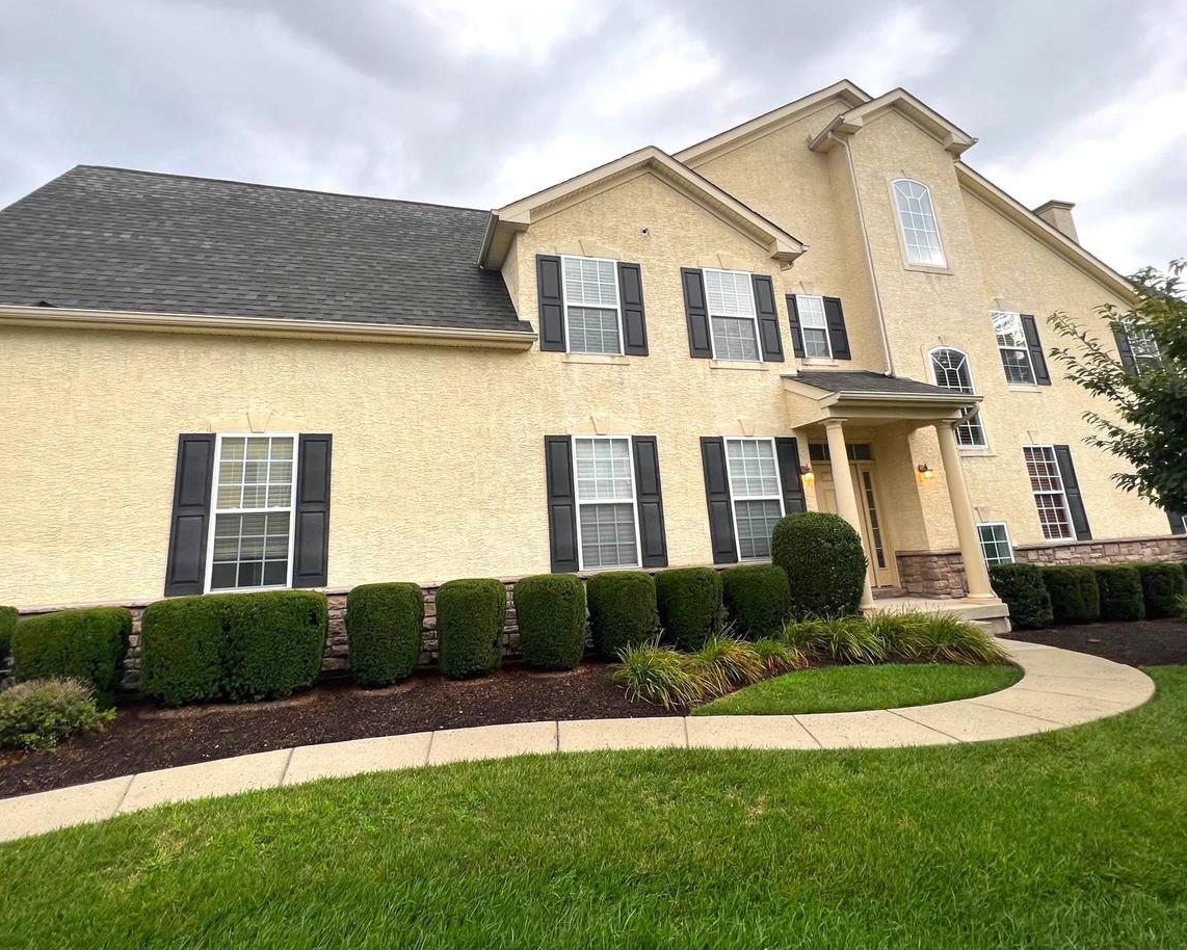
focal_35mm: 16
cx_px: 555
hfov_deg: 93.0
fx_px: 562
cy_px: 405
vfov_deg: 79.9
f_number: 1.8
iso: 32
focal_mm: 1.57
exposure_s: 1/239
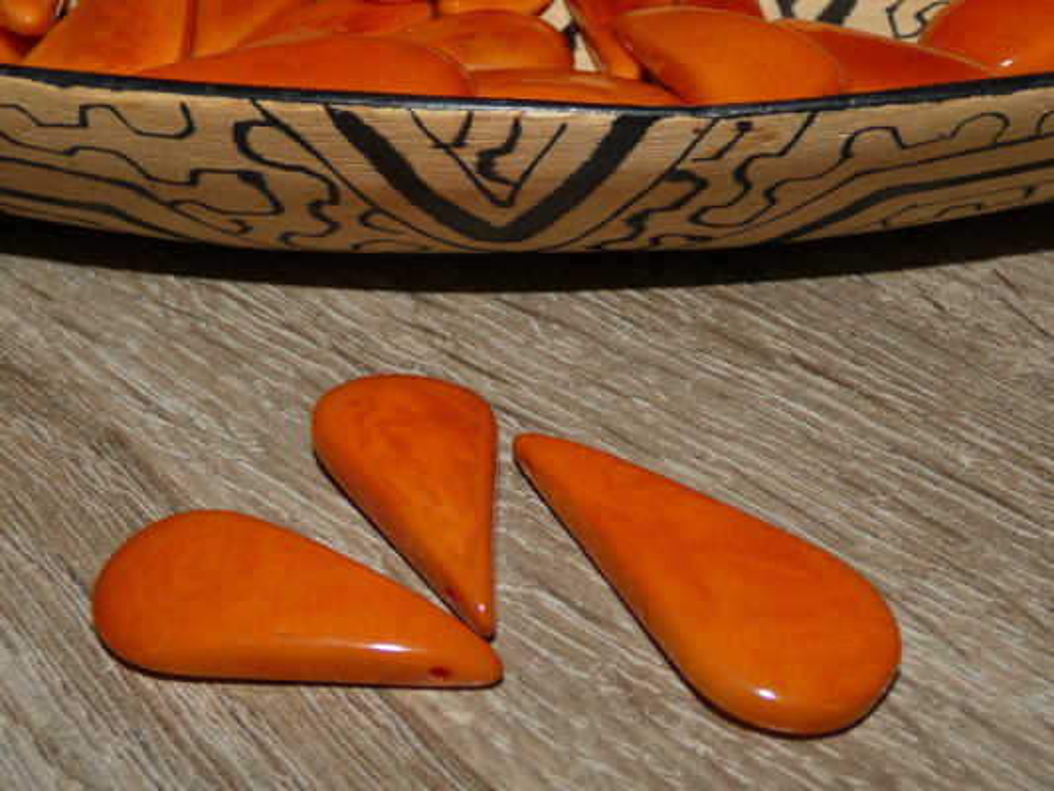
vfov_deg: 46.8
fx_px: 914
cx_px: 527
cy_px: 396
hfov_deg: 60.0
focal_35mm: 30
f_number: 3.3
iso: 100
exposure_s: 1/60
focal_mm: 5.3
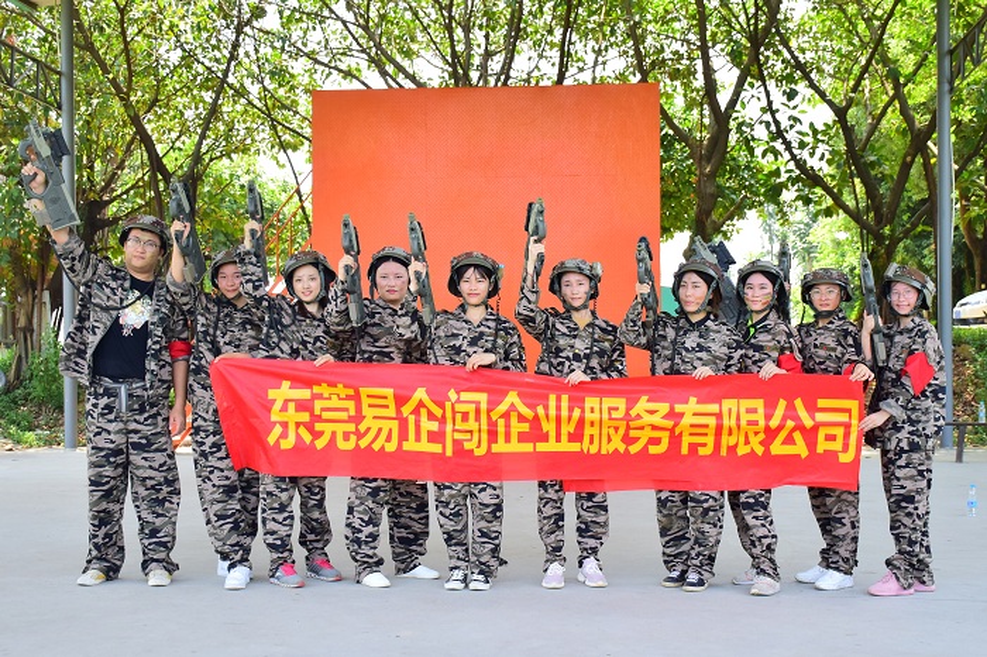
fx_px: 1233
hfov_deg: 43.6
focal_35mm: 45
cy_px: 328
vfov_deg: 29.8
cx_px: 494
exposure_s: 1/500
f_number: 4
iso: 400
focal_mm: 30
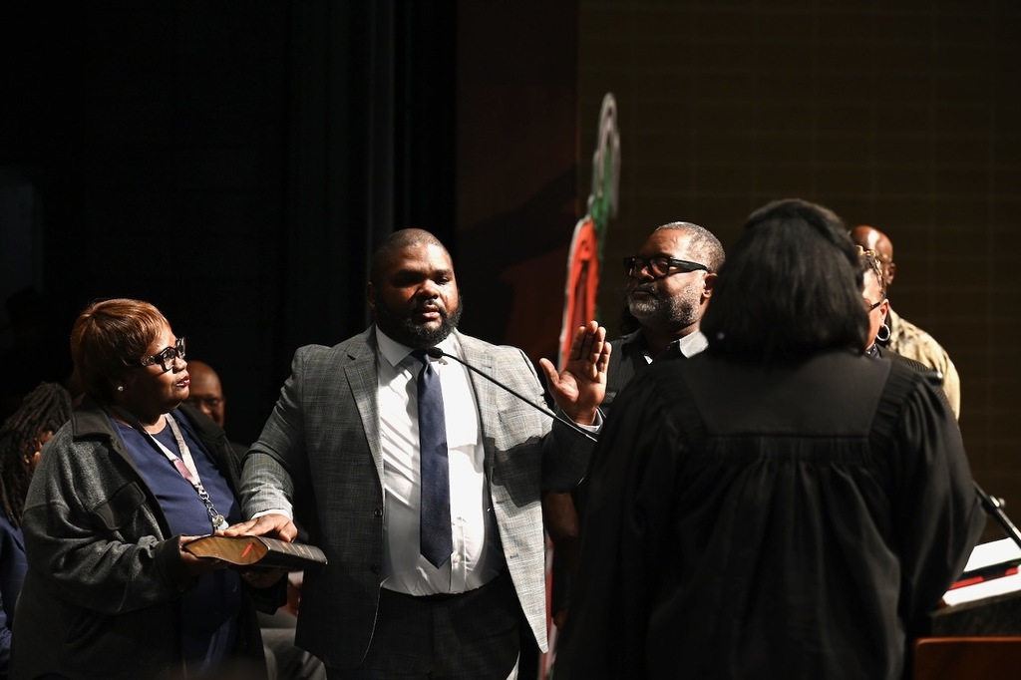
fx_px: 2948
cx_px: 510
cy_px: 340
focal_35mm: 104
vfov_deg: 13.2
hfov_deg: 19.6
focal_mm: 104
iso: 500
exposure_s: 1/80
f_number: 4
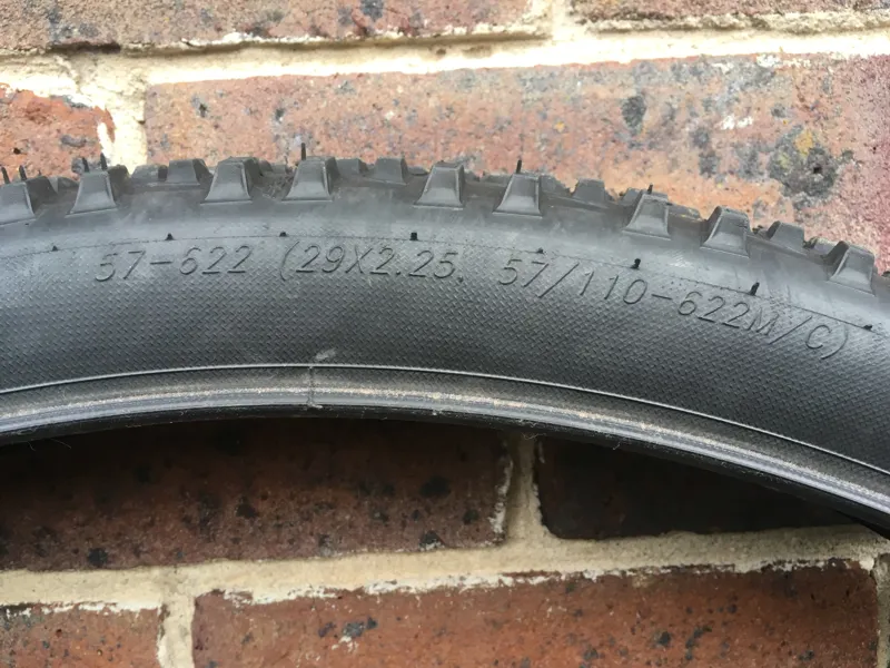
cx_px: 445
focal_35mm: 29
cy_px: 334
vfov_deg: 48.2
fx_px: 746
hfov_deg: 61.7
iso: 25
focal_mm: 4.15
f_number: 2.2
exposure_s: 1/33
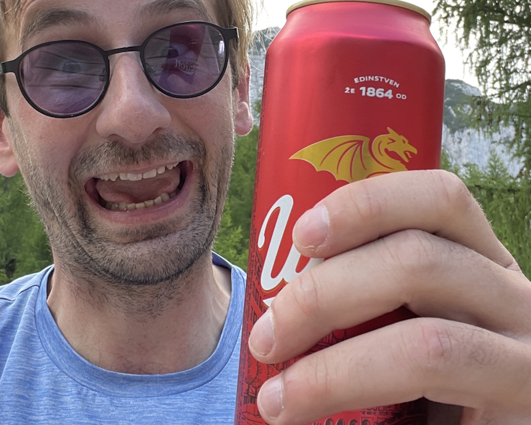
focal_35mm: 50
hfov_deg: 37.3
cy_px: 129
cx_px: 236
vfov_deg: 30.0
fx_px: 786
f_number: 2.2
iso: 40
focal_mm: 2.71
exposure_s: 1/121
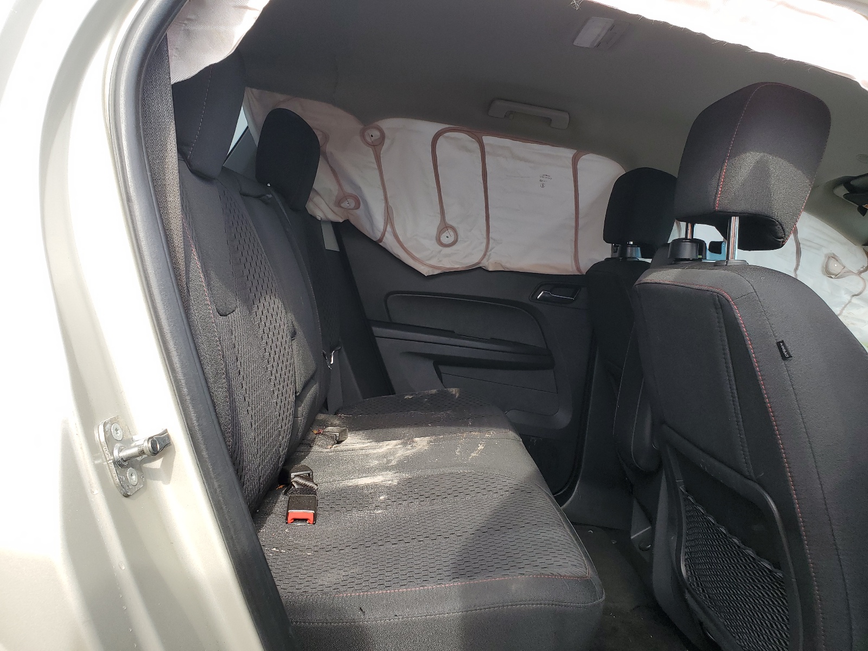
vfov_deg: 53.1
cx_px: 434
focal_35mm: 26
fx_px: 652
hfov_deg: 67.3
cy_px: 326
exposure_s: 1/164
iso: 50
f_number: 1.5
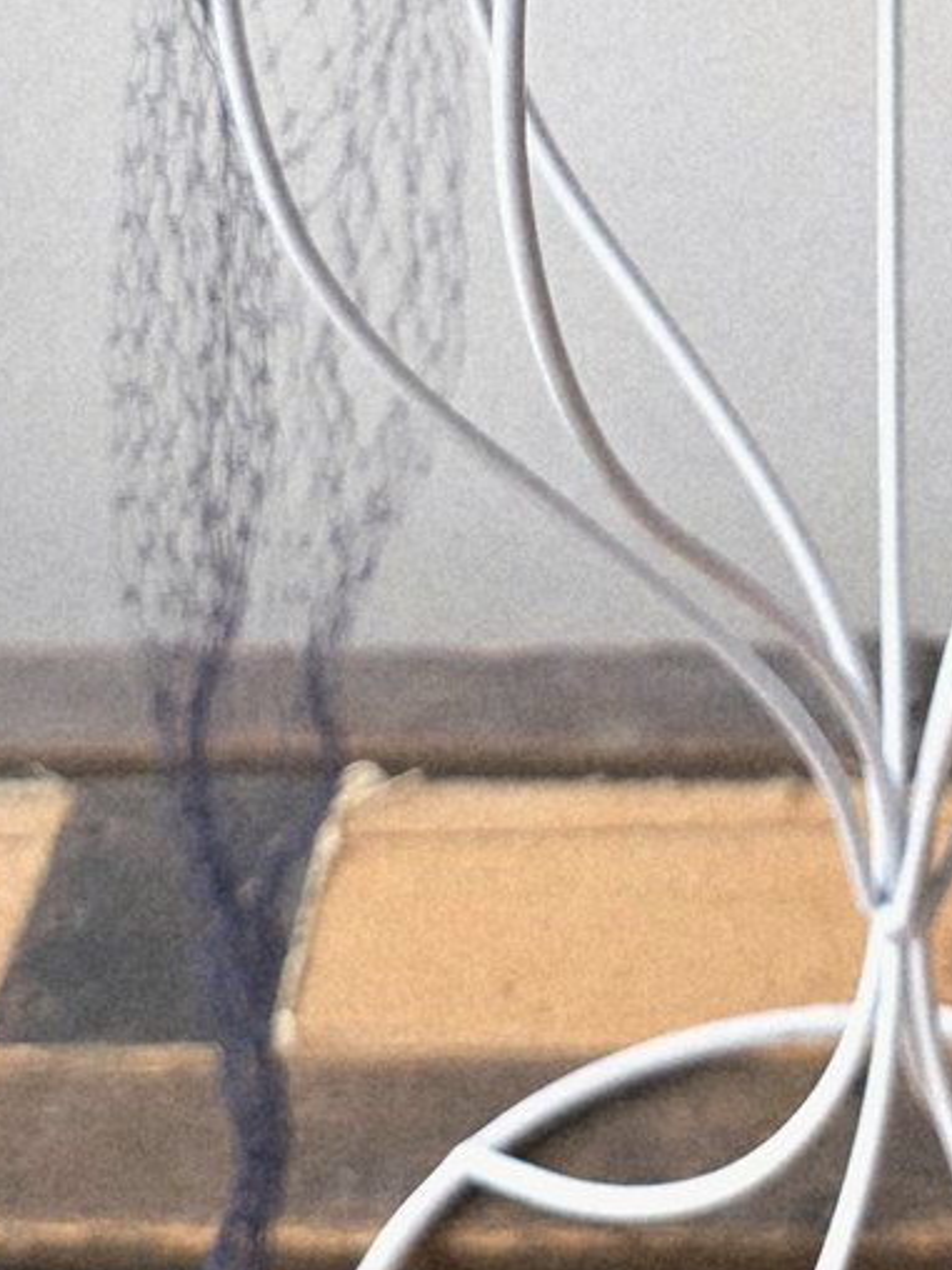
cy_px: -82
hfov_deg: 16.7
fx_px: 3190
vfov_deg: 21.5
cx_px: 927
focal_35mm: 87
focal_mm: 6.3
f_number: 1.7
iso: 160
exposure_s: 1/120
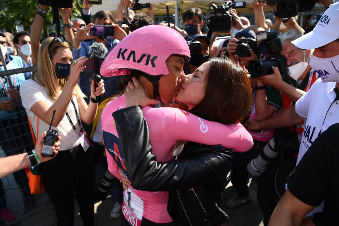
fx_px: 226
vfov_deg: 53.1
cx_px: 170
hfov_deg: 73.7
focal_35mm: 24
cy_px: 113
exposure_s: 1/1600
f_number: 5
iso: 640
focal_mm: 24
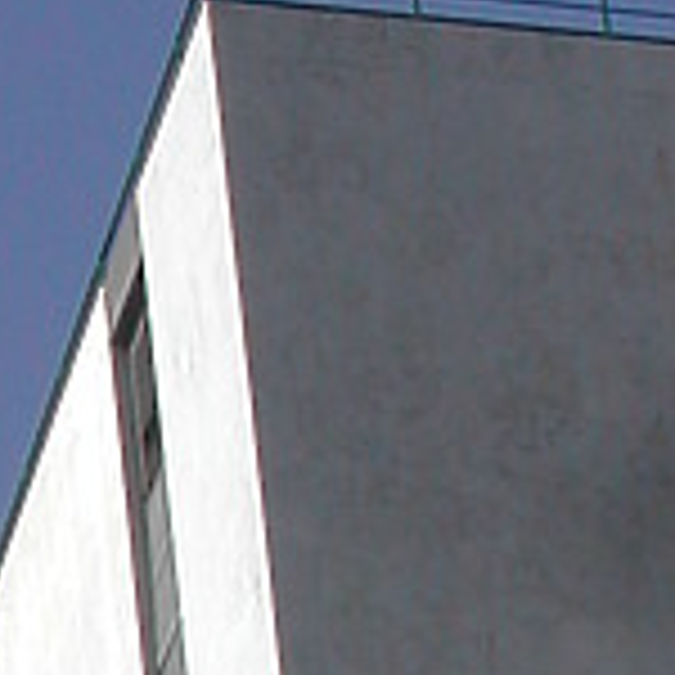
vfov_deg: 2.9
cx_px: -380
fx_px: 13347
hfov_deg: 2.9
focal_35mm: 605
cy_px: 1822
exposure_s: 1/136
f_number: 13.4
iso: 100
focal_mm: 24
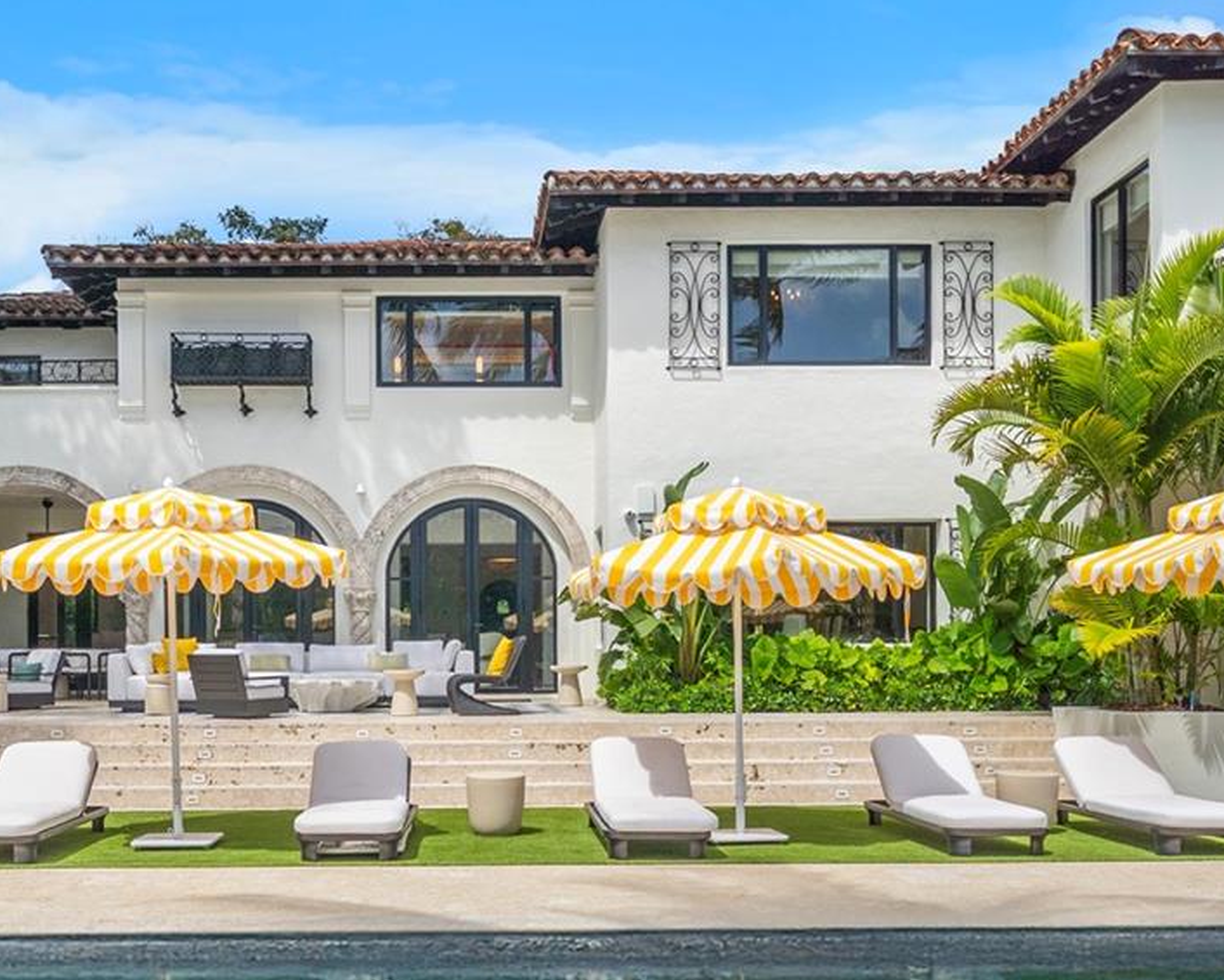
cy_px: 475
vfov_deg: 43.4
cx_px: 466
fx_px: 1232
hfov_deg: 52.3
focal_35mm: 34
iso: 320
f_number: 8
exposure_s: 1/1000
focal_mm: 16
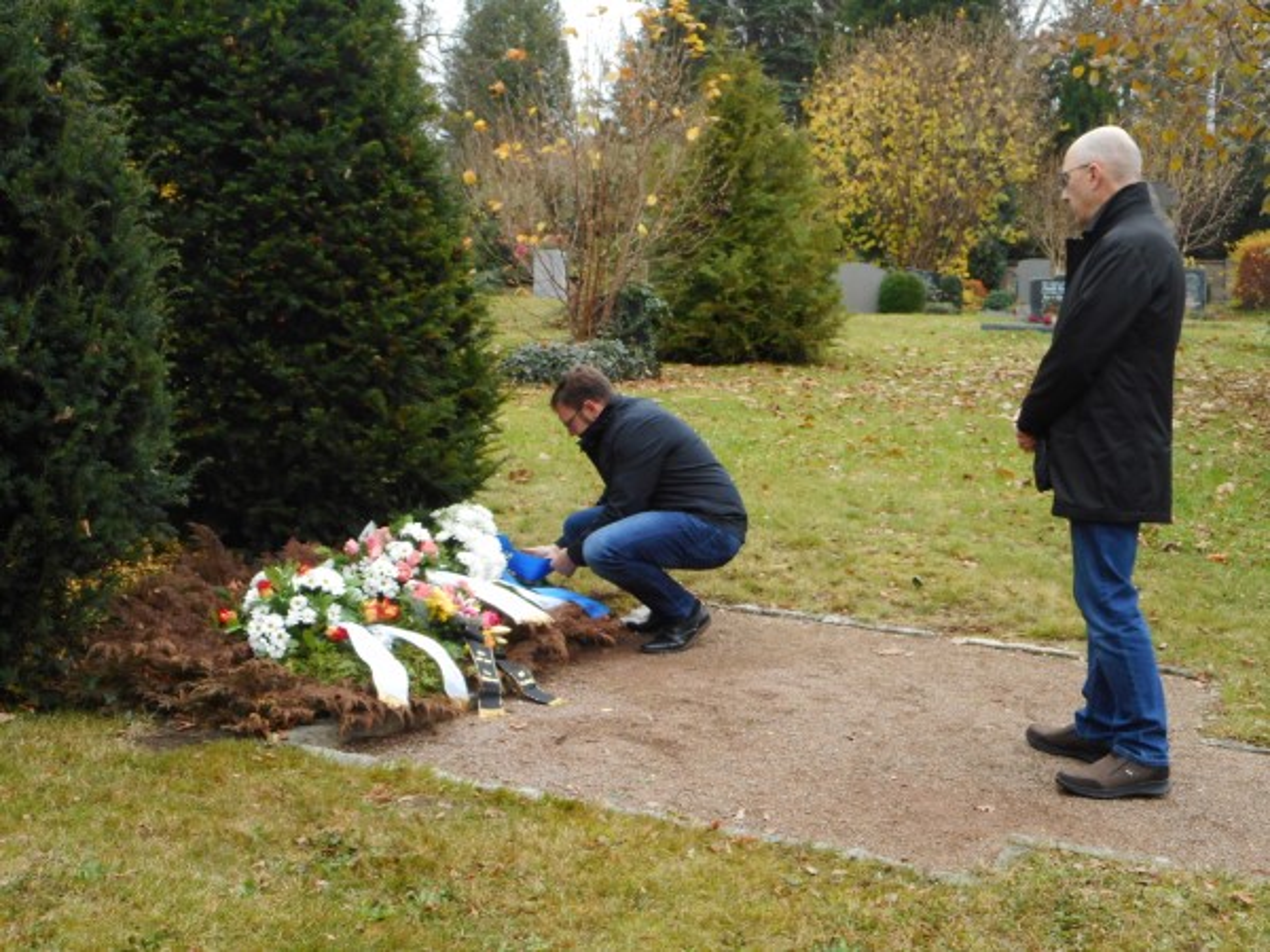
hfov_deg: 37.5
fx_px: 1871
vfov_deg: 28.6
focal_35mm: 51
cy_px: 476
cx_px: 635
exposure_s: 1/60
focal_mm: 9.1
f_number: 4.9
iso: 160
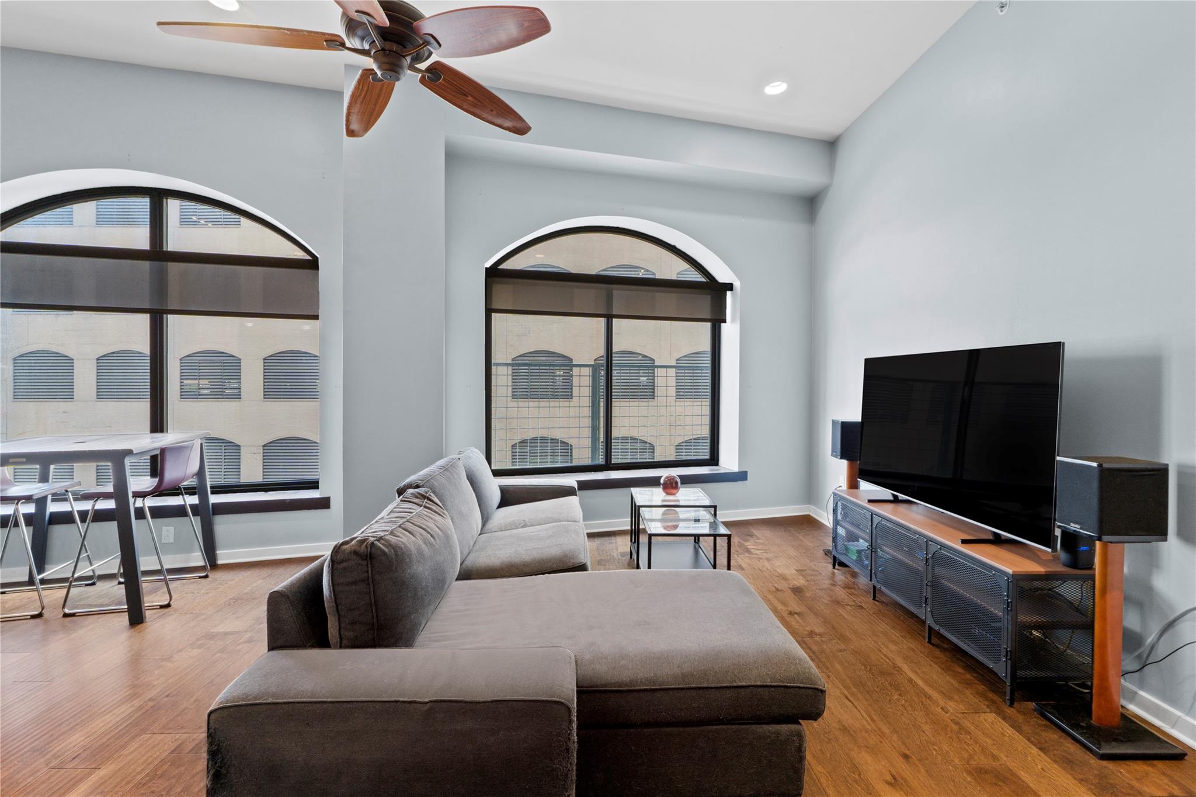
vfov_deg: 77.3
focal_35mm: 15
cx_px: 598
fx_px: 498
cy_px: 398
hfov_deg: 100.4
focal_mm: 10
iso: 250
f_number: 11
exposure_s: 1.6
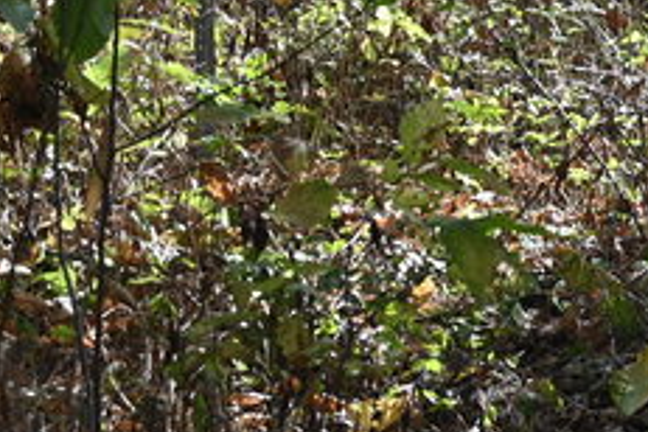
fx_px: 3510
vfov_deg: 7.0
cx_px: 1318
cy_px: -133
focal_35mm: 195
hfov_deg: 9.8
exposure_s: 1/250
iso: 200
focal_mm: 44
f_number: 5
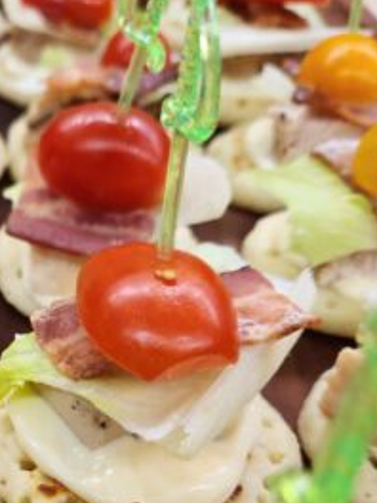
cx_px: 7
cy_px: 421
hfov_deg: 28.5
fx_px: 697
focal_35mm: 48
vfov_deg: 37.8
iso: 160
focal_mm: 5.4
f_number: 1.8
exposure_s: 1/120
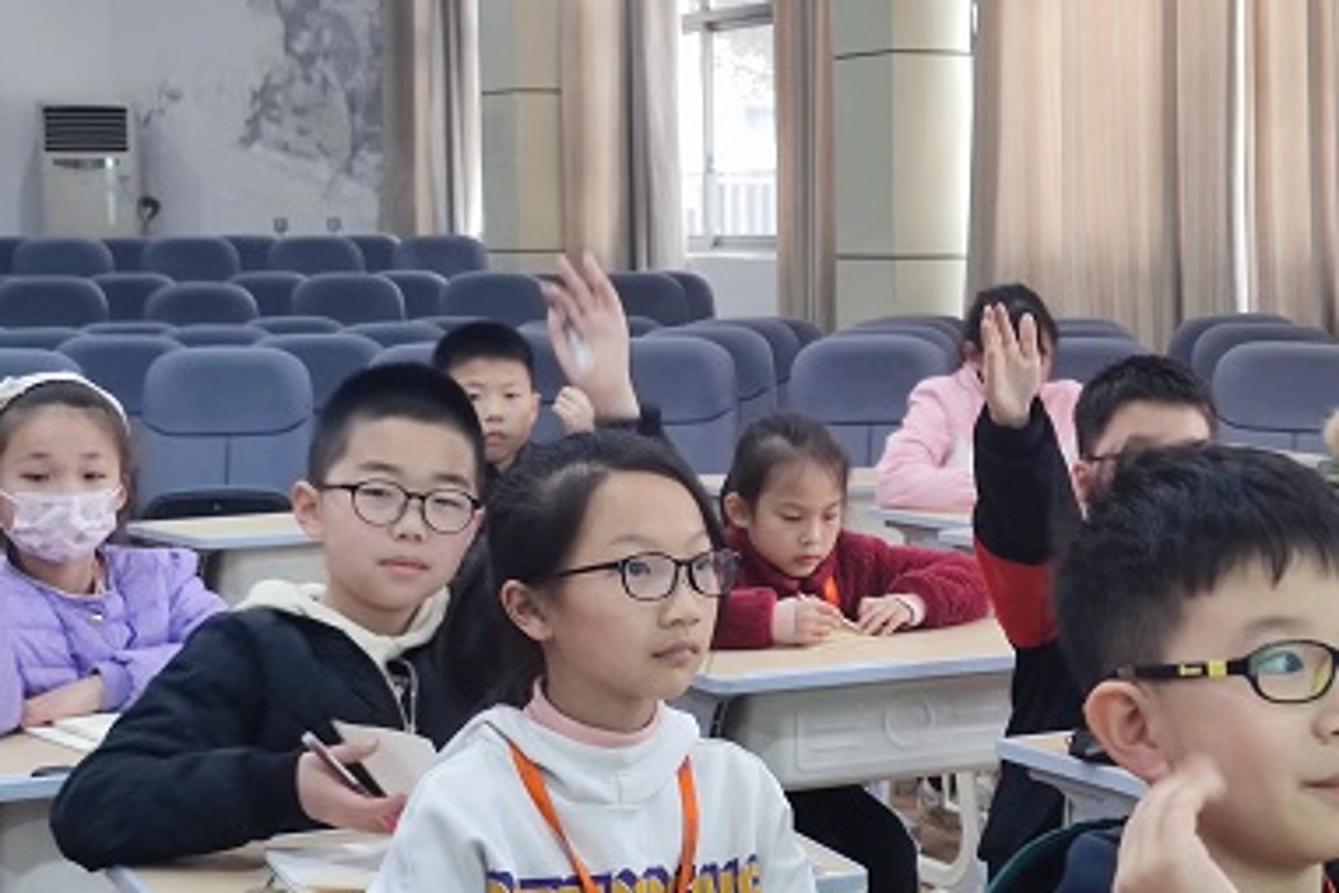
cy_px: 432
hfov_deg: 26.0
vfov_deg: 17.7
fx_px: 2864
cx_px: 973
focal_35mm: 77
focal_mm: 6.72
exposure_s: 1/60
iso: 238
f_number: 1.69
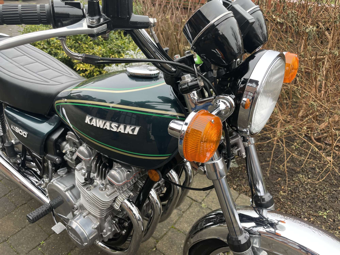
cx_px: 170
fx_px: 255
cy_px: 128
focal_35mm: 26
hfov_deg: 67.3
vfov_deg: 53.1
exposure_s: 1/121
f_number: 1.6
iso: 40
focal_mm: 4.2
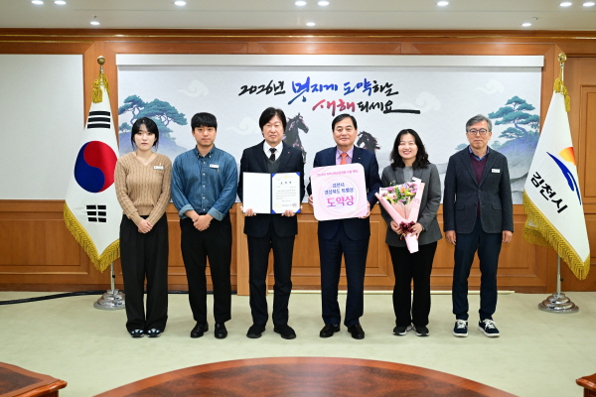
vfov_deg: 34.2
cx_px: 298
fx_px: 646
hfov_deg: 49.6
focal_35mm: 39
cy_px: 198
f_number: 3.2
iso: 1000
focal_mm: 39
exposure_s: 1/125
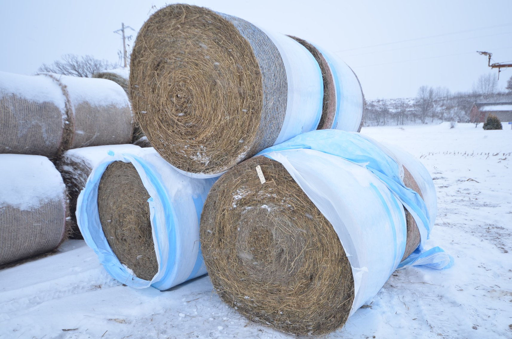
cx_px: 256
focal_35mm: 27
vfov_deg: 47.7
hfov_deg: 67.5
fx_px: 383
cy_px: 170
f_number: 4.5
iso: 100
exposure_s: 1/100
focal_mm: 18
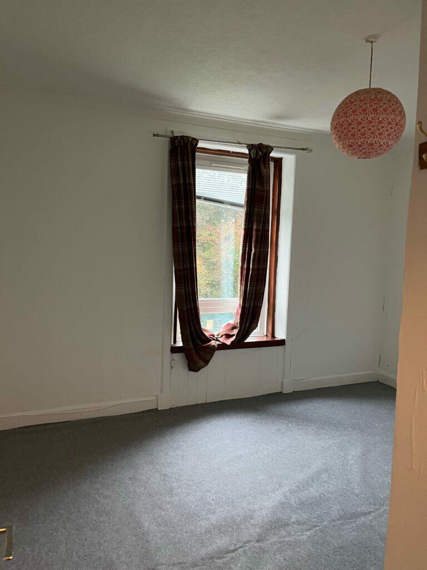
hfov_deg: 53.1
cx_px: 214
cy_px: 285
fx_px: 428
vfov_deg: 67.3
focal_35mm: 26
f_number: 1.6
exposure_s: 1/50
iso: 200
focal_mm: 5.1
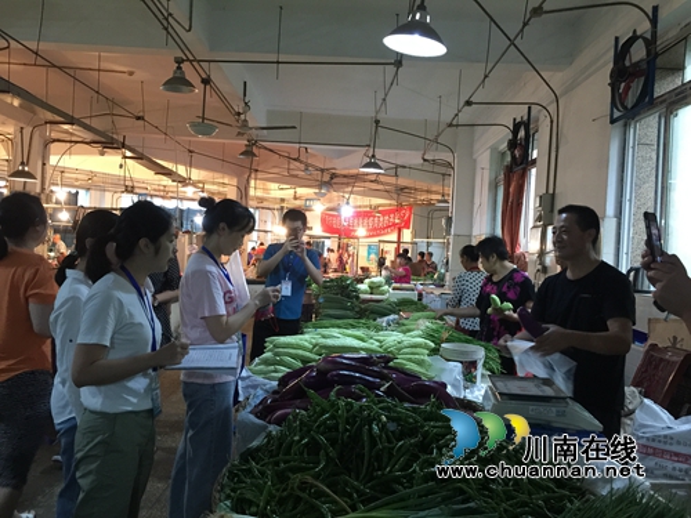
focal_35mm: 29
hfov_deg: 61.7
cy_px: 259
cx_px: 346
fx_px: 579
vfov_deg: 48.2
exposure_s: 1/17
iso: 125
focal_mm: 4.15
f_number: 2.2
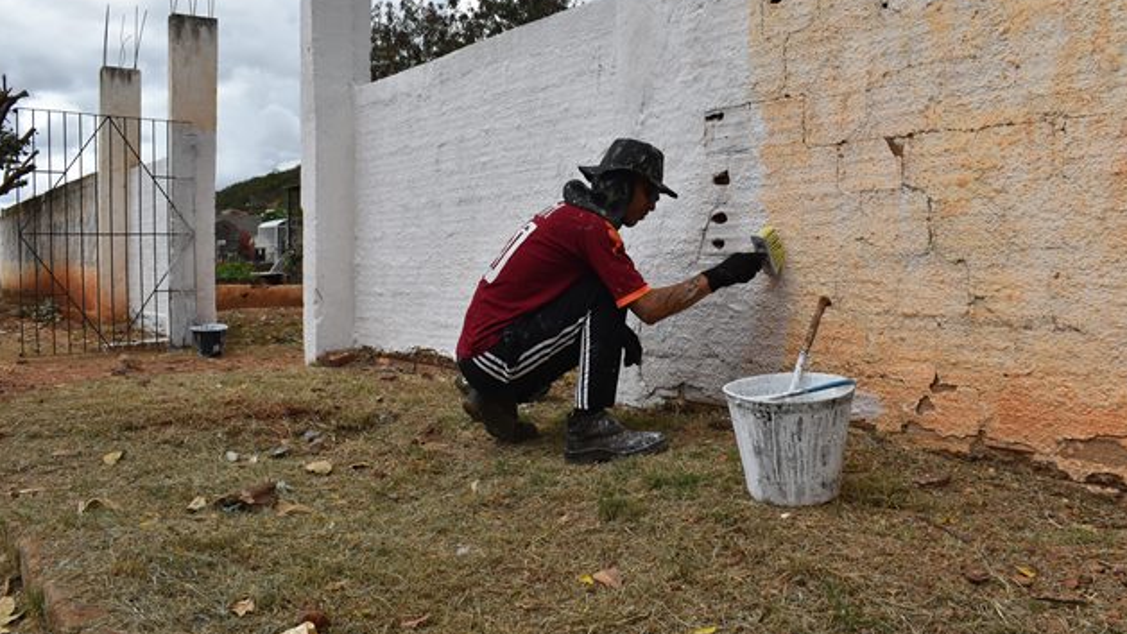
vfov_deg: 36.7
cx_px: 570
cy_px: 298
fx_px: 956
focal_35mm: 32
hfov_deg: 61.0
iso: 200
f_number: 10
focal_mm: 20
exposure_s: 1/400
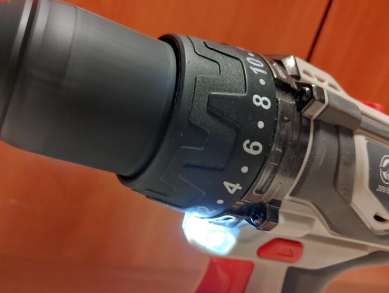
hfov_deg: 63.4
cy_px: 154
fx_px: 315
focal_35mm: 28
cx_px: 187
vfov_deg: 49.8
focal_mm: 4.36
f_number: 1.8
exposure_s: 1/17
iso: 300
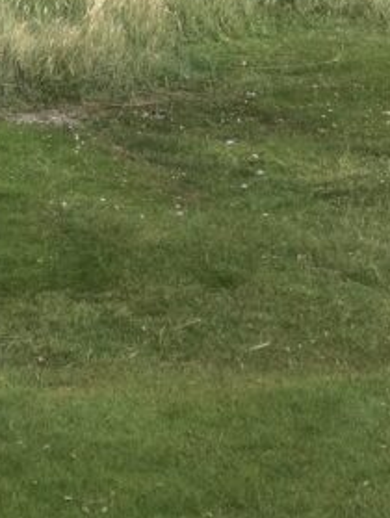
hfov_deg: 8.6
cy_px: -235
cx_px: -155
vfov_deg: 11.2
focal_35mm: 170
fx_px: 2548
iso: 20
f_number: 2.8
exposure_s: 1/1116
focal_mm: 6.6
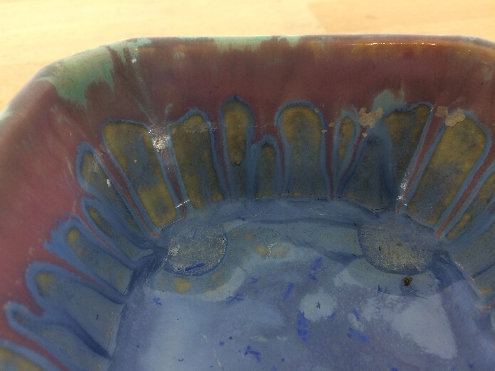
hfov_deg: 61.7
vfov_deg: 48.2
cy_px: 186
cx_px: 248
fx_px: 415
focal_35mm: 29
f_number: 2.2
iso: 100
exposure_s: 1/33
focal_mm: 4.15
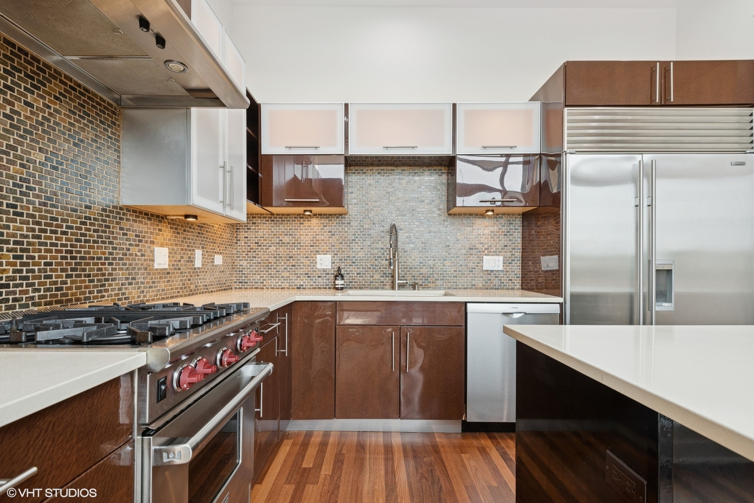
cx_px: 377
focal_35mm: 16
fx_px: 335
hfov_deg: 96.7
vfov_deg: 73.8
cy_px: 252
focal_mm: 16
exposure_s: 1/25
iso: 400
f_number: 8
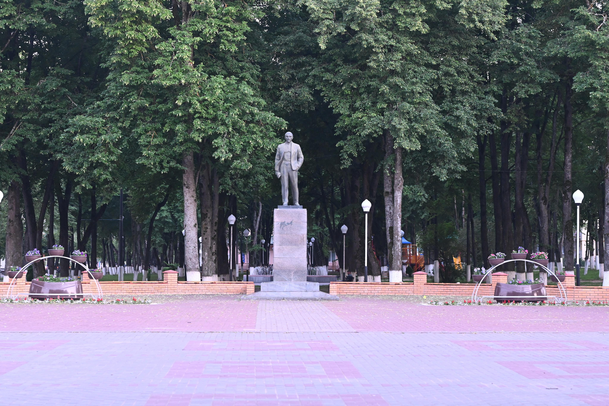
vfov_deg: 18.2
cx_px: 304
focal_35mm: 75
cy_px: 203
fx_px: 1269
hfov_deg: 27.0
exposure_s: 1/125
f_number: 2.8
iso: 2000
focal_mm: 50
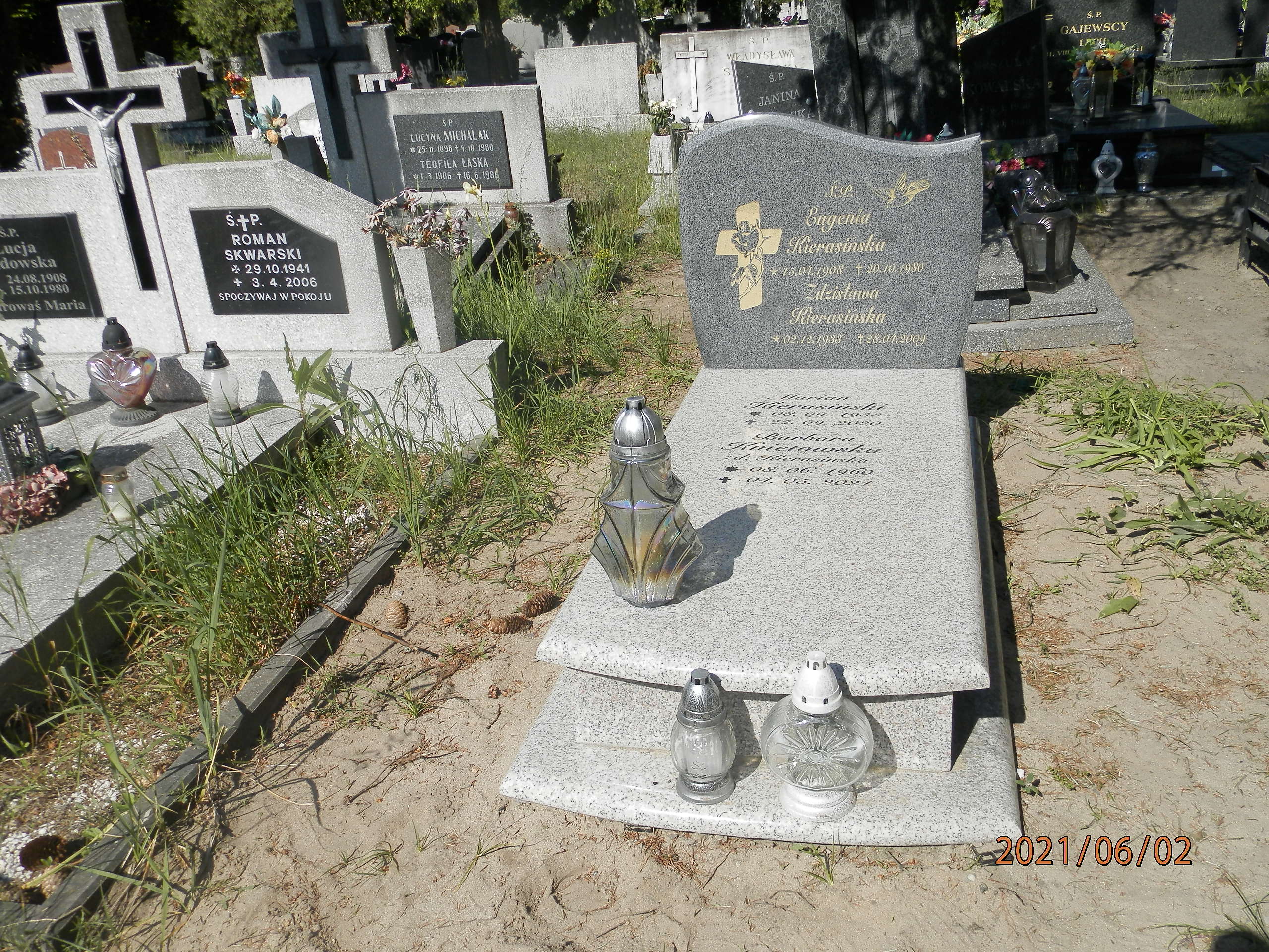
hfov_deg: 58.4
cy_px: 476
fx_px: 1136
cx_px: 634
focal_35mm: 31
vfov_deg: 45.4
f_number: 9.1
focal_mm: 5.5
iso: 80
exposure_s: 1/160
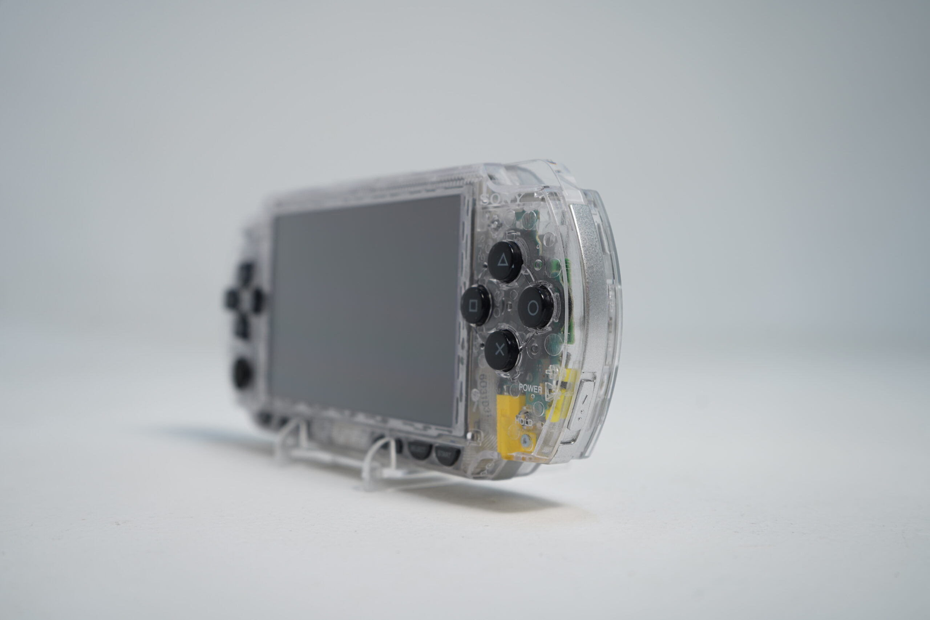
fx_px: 1059
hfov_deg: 47.4
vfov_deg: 32.6
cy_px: 310
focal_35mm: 41
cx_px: 465
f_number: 5.6
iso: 64
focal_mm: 41
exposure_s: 1/8
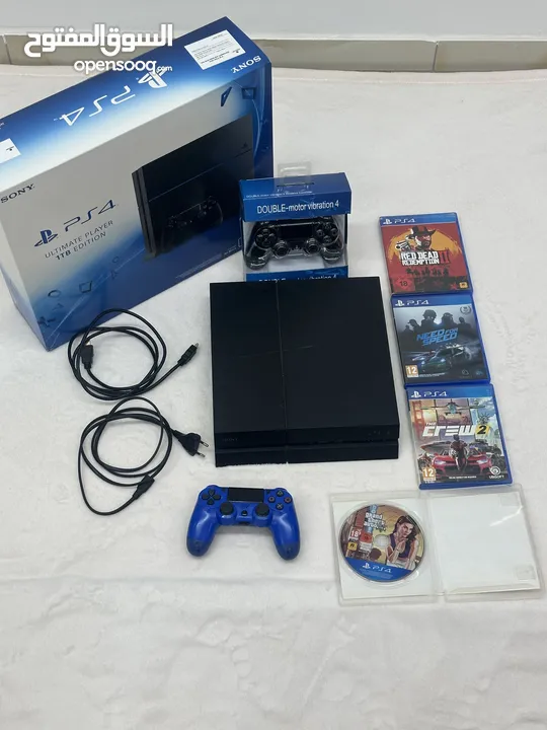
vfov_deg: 39.7
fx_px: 1011
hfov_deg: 30.3
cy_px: 365
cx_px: 274
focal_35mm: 48
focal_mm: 6.86
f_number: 1.78
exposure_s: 1/50
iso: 64
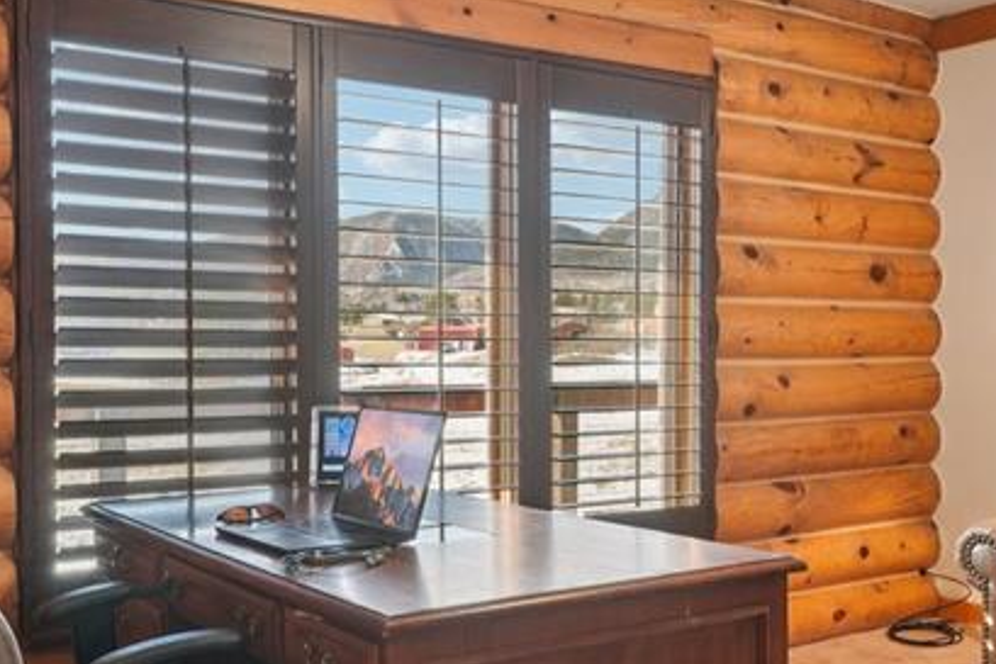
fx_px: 1142
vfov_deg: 32.5
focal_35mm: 41
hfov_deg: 47.0
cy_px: 345
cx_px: 558
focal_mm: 11
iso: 400
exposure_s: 1/15
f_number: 8
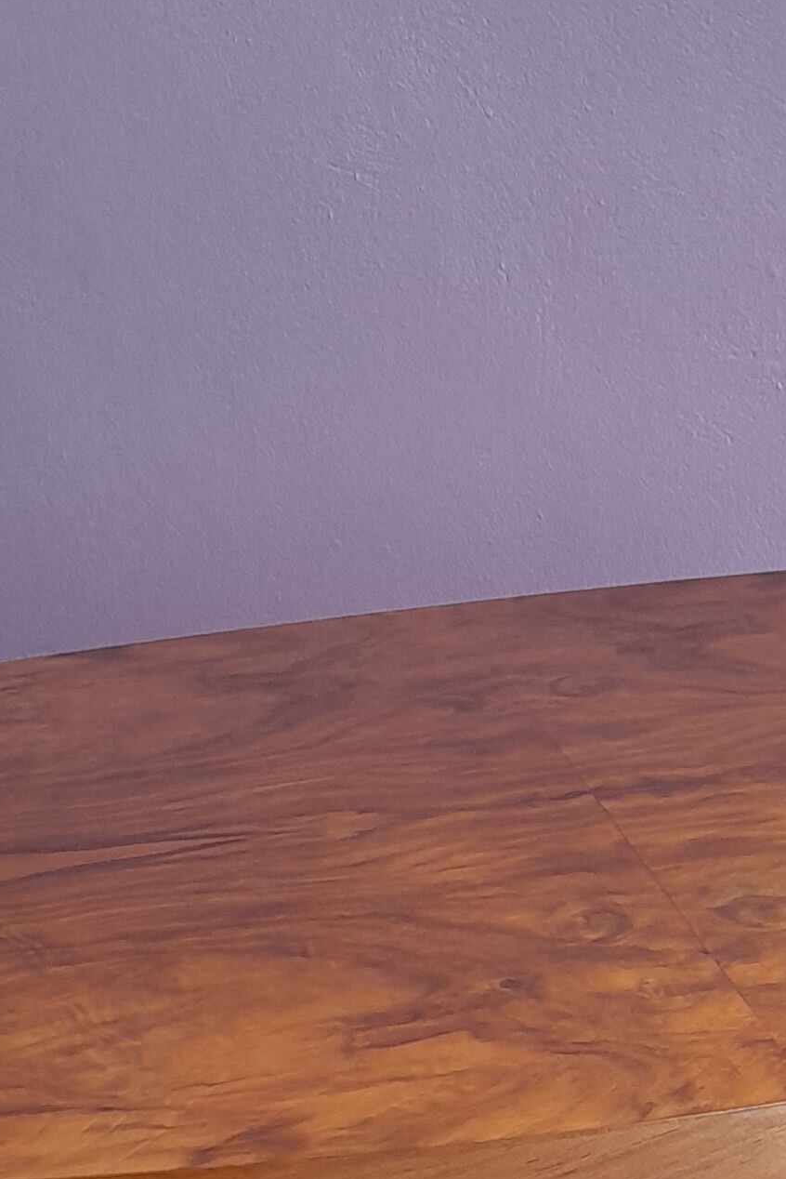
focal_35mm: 82
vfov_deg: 21.9
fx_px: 2684
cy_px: 1601
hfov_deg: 16.5
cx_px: 695
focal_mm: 4.6
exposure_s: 1/50
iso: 100
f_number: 2
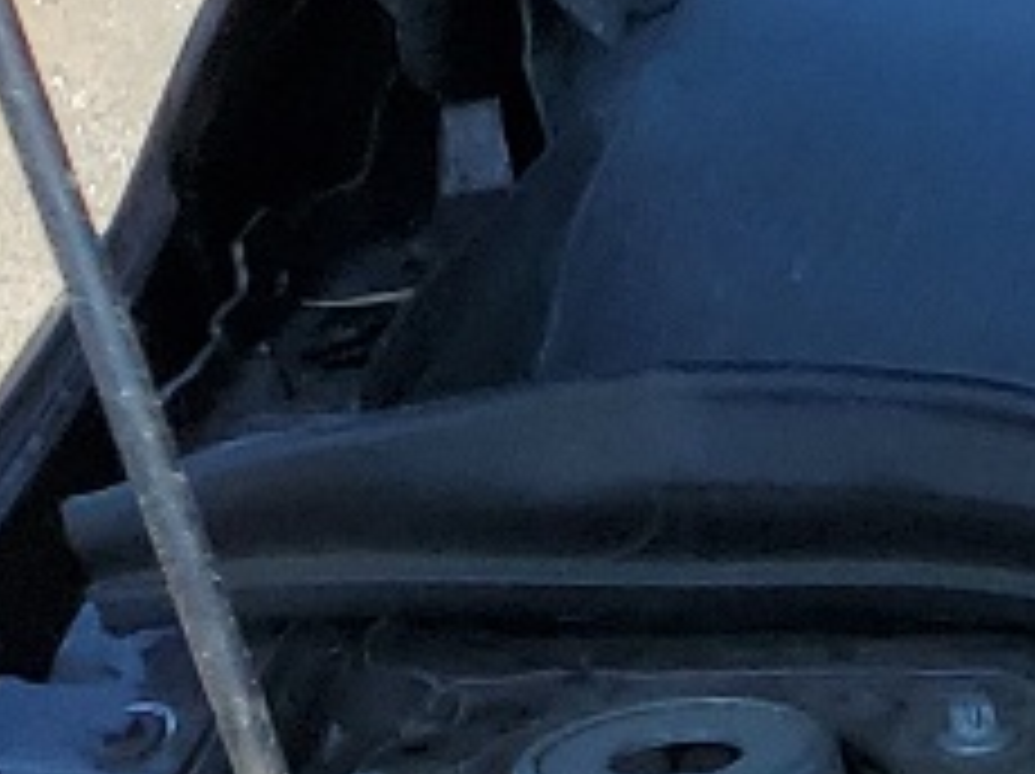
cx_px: 3150
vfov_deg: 7.7
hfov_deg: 8.9
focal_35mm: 181
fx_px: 5406
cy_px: 1818
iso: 50
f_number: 1.5
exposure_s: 1/1111
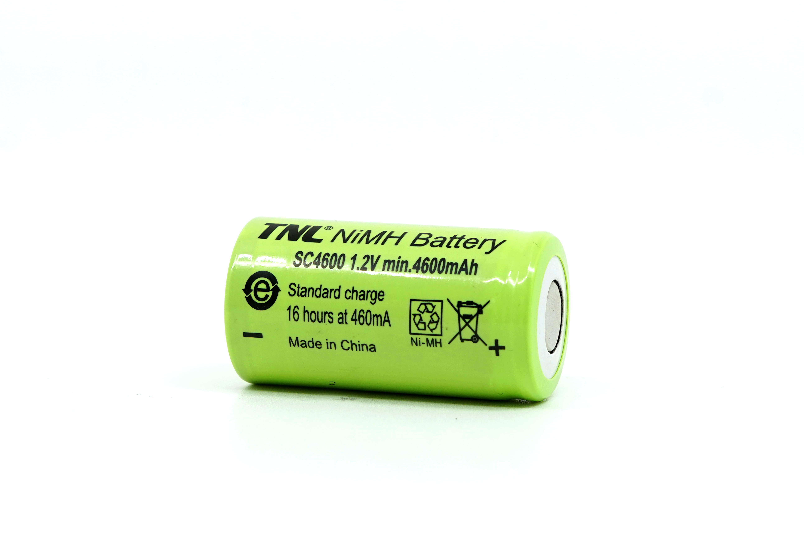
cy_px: 268
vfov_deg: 18.2
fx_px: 1675
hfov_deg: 27.0
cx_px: 402
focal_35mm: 75
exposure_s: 1/125
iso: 250
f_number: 7.1
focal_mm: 50
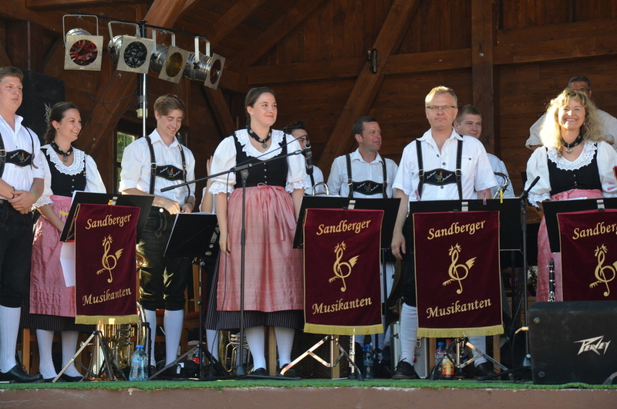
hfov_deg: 19.5
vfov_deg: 13.0
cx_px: 308
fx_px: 1796
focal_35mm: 105
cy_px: 204
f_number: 5.6
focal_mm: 70
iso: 800
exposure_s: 1/500
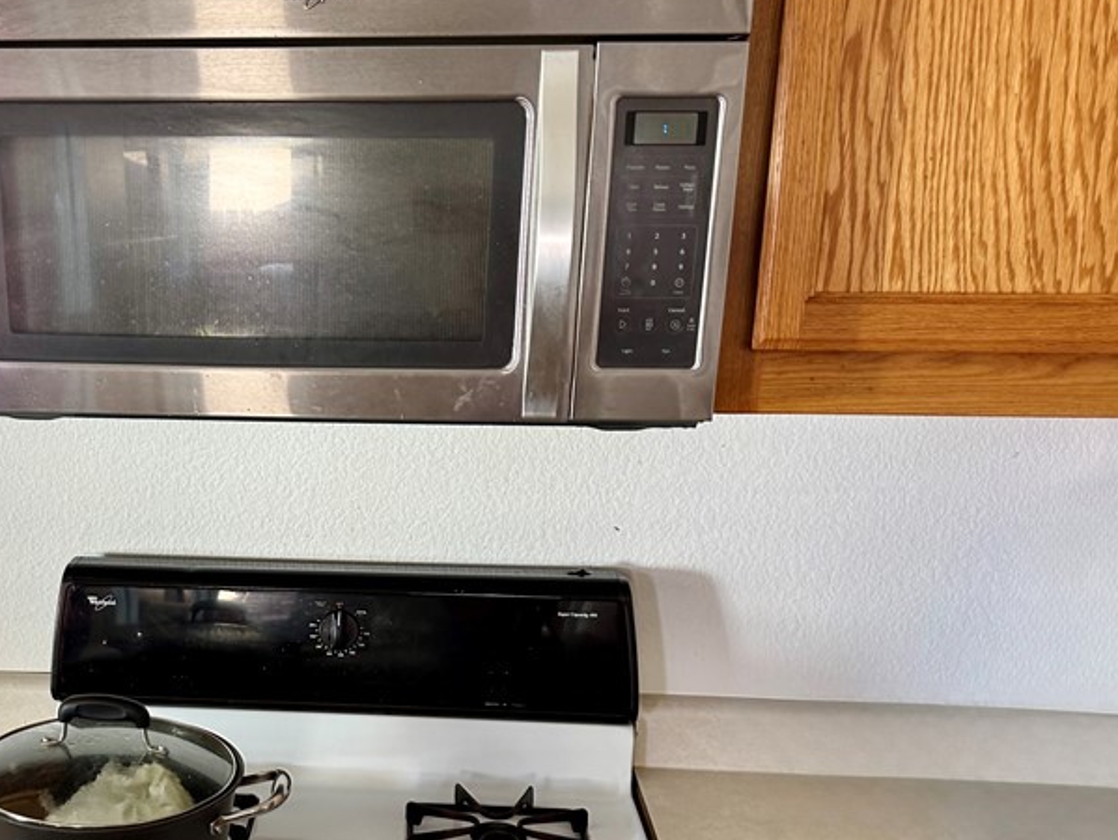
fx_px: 1325
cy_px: 601
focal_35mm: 41
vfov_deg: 34.6
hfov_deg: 44.5
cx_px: 302
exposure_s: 1/110
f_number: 1.78
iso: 200
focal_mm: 6.76
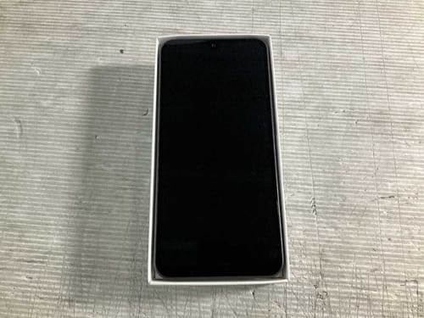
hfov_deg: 61.7
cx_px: 212
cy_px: 159
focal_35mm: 29
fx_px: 355
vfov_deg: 48.2
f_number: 1.8
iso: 64
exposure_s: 1/50
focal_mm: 3
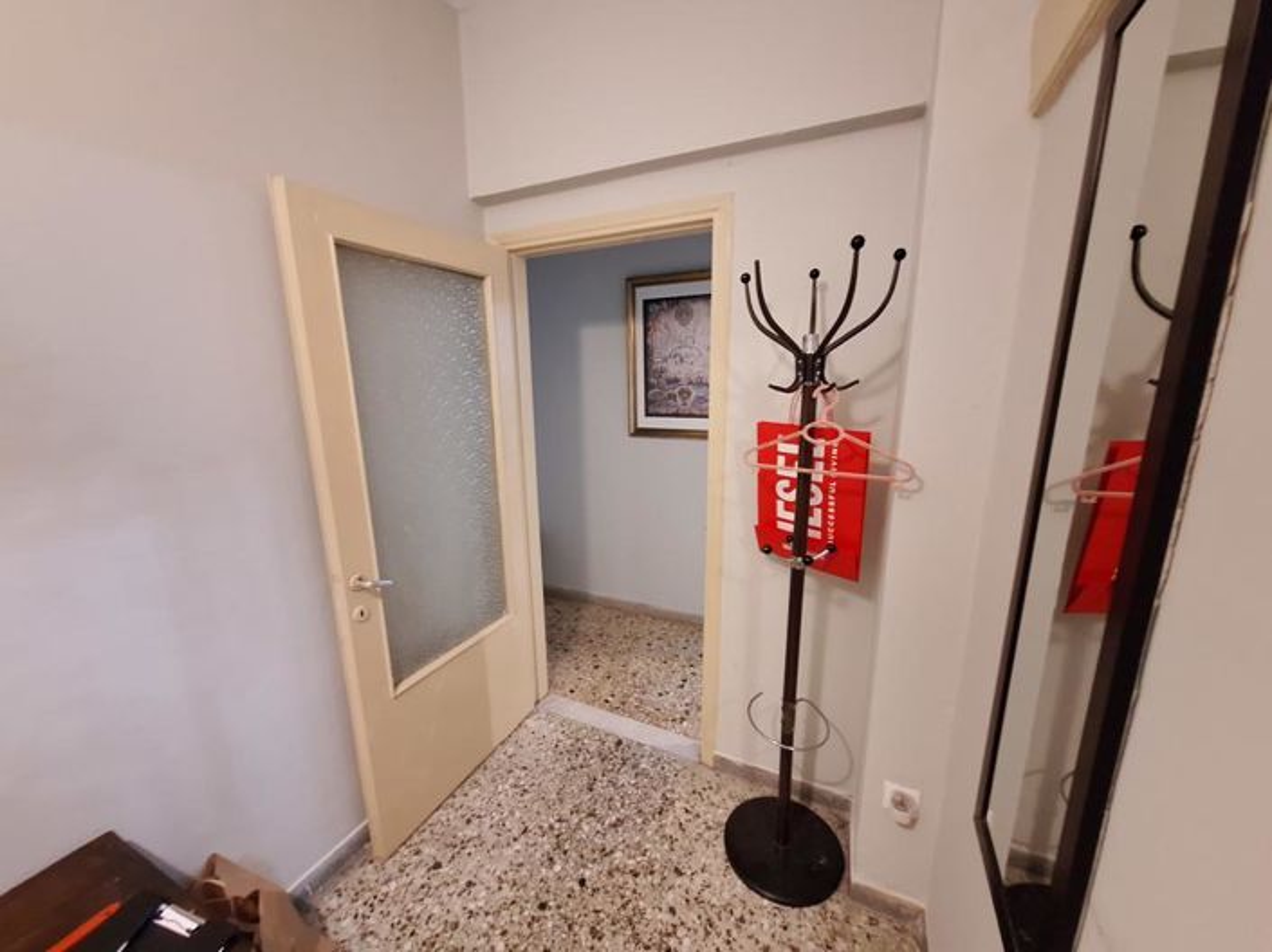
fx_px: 477
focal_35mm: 13
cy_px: 476
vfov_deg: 89.9
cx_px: 636
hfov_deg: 106.2
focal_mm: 1.74
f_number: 2.2
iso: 800
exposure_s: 1/14
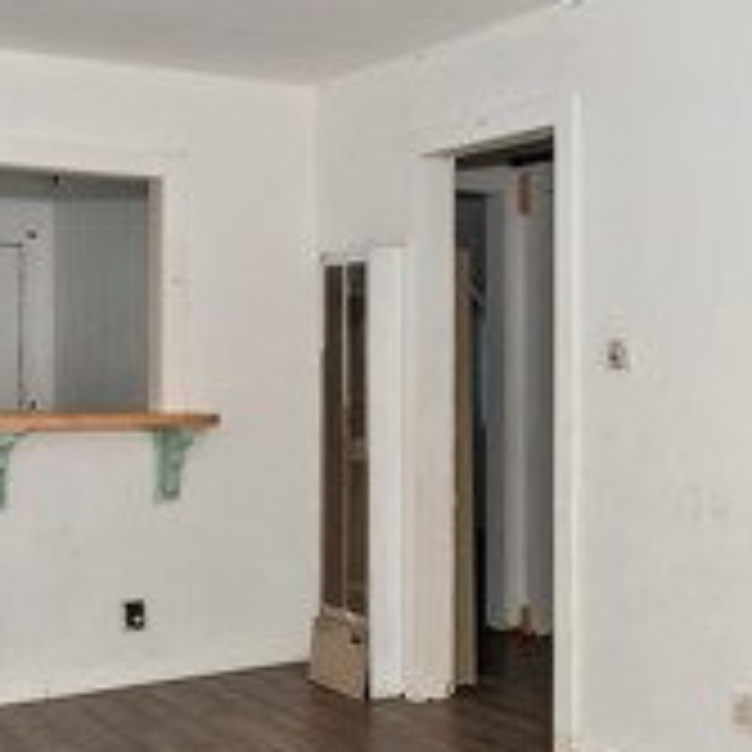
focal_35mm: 49
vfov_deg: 34.7
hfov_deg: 34.7
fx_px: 1204
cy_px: 403
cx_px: 410
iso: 400
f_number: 8
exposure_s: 1/30
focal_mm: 10
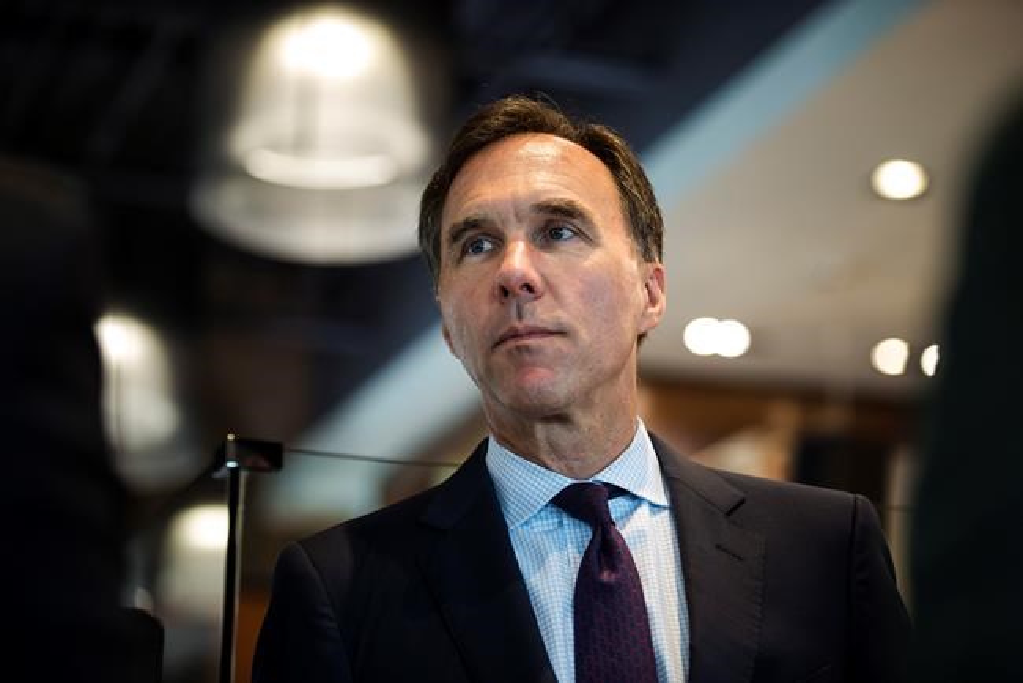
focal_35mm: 102
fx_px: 2900
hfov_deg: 20.0
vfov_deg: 13.4
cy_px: 342
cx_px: 512
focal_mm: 102
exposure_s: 1/200
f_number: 2.8
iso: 1600
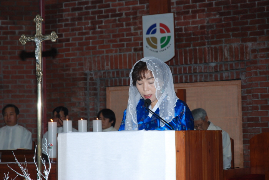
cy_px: 90
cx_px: 134
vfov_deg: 13.1
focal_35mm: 105
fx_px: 785
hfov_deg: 19.4
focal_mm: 70
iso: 200
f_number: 7.1
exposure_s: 1/60
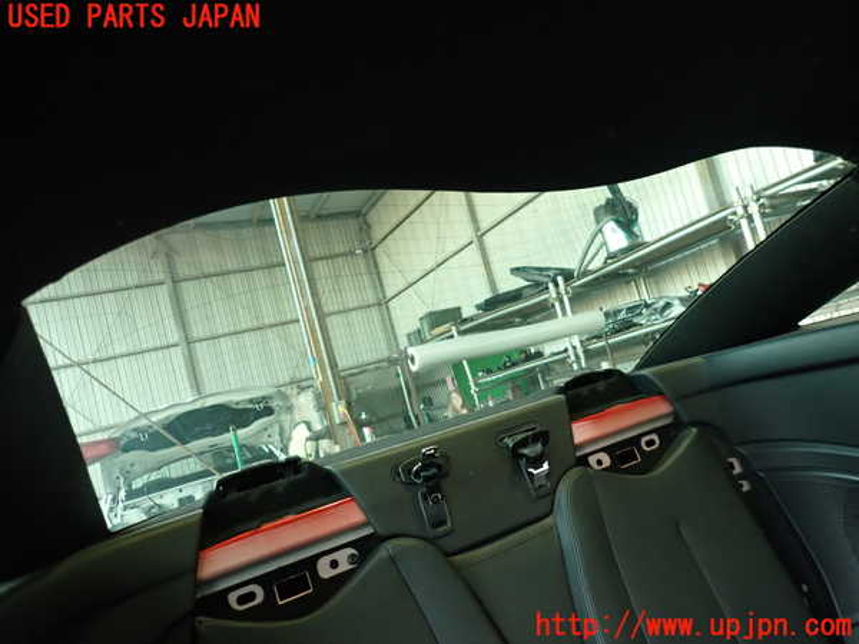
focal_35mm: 25
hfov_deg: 69.4
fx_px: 620
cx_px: 430
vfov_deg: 54.9
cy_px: 322
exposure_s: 1/30
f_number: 2
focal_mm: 4.5
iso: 400
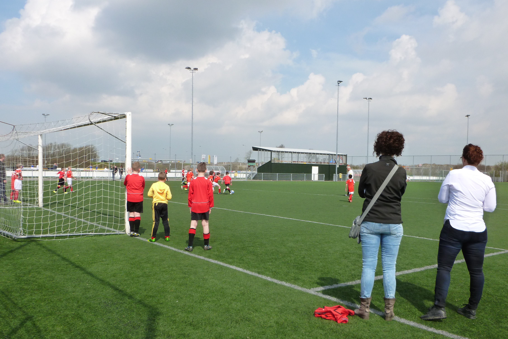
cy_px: 193
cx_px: 259
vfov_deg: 41.0
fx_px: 452
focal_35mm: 32
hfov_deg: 58.7
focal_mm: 5.4
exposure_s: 1/1000
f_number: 3.4
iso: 160
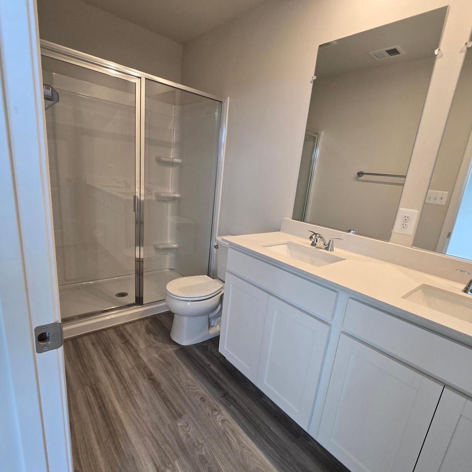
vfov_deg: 87.4
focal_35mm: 16
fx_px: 247
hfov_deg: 87.4
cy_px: 247
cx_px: 239
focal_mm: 2.2
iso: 80
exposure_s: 1/60
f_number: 2.2
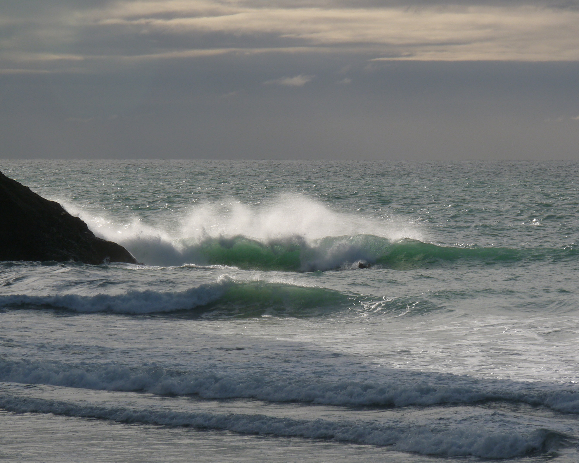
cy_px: 231
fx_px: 4302
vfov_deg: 6.2
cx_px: 304
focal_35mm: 251
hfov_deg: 7.7
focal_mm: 42.6
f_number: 8
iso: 100
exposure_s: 1/640
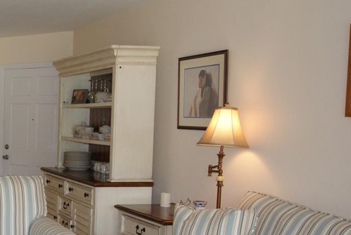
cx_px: -44
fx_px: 577
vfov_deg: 22.9
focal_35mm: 59
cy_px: 155
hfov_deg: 30.0
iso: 400
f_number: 5.6
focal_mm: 17
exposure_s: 1/80
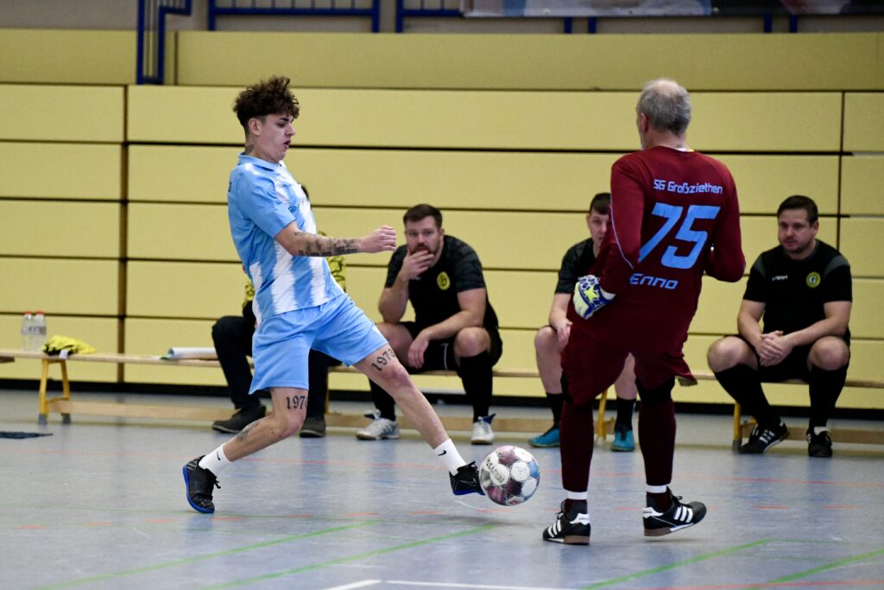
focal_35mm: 160
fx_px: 3929
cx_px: 442
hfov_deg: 12.8
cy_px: 295
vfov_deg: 8.6
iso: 8000
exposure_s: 1/1600
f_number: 2.8
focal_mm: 160
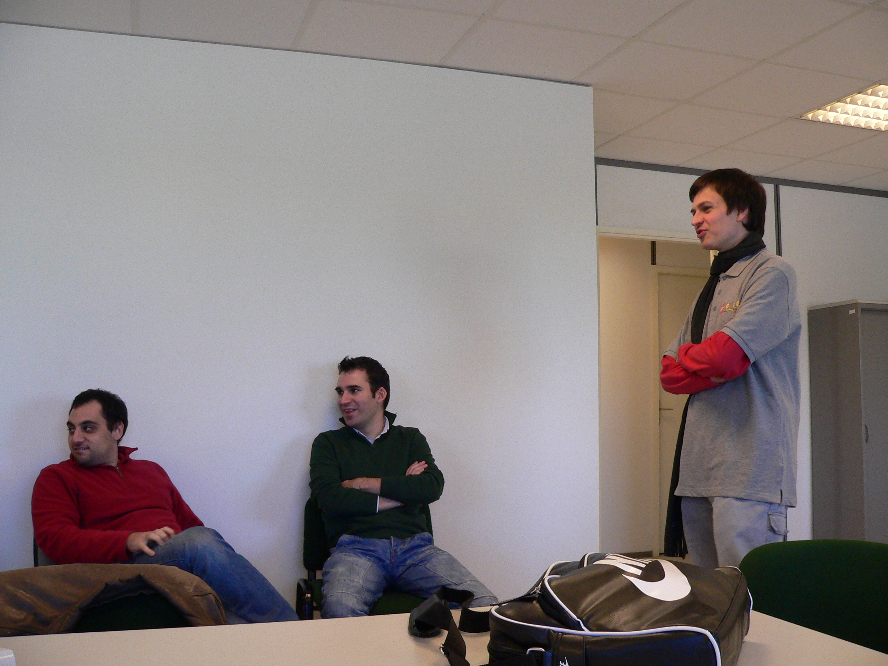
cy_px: 333
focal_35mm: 36
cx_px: 444
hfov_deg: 51.4
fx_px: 924
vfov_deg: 39.7
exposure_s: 1/50
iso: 200
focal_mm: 6
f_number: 2.8
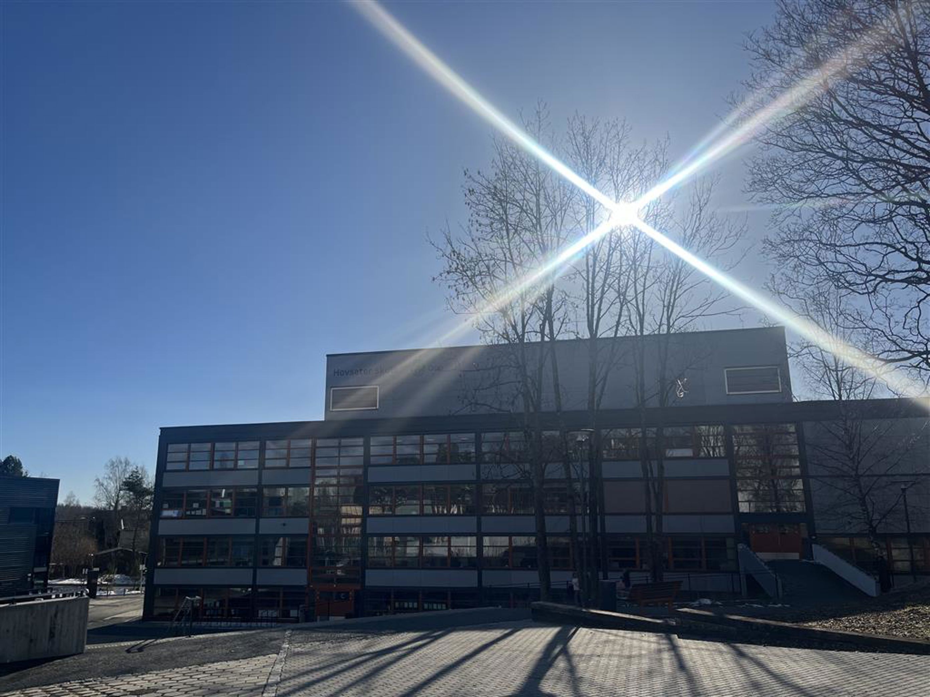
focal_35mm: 26
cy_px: 348
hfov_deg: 67.3
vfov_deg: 53.1
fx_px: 699
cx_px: 465
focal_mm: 5.1
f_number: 1.6
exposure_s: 1/10870
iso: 50
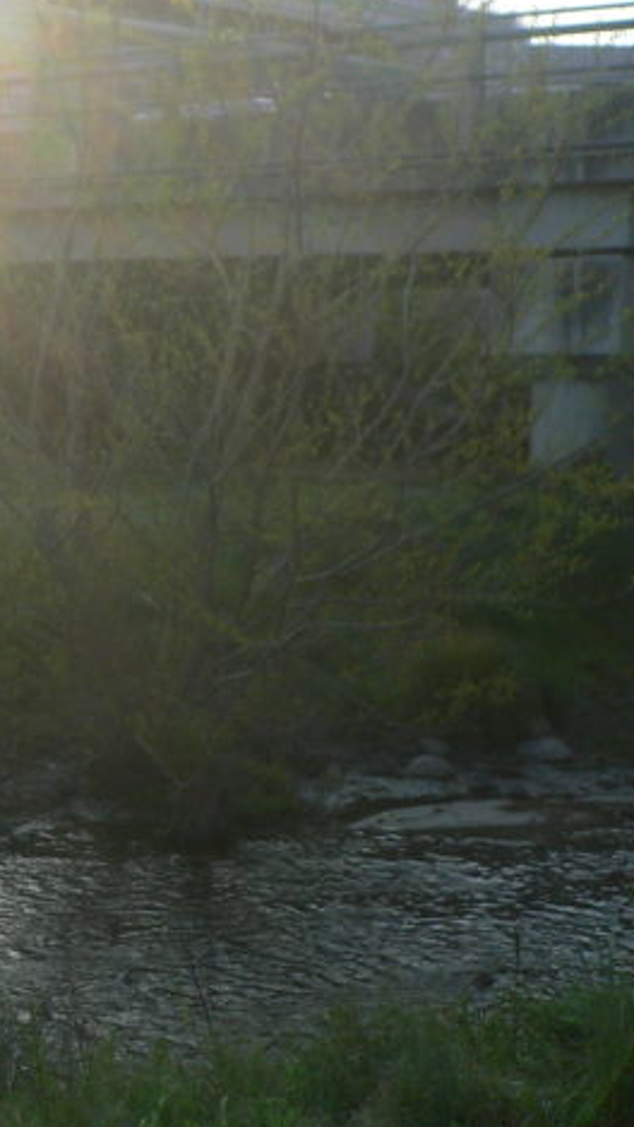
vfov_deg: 32.2
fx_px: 1942
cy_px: 437
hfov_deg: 17.0
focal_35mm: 65
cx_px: -291
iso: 64
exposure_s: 1/160
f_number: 5.6
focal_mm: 5.8
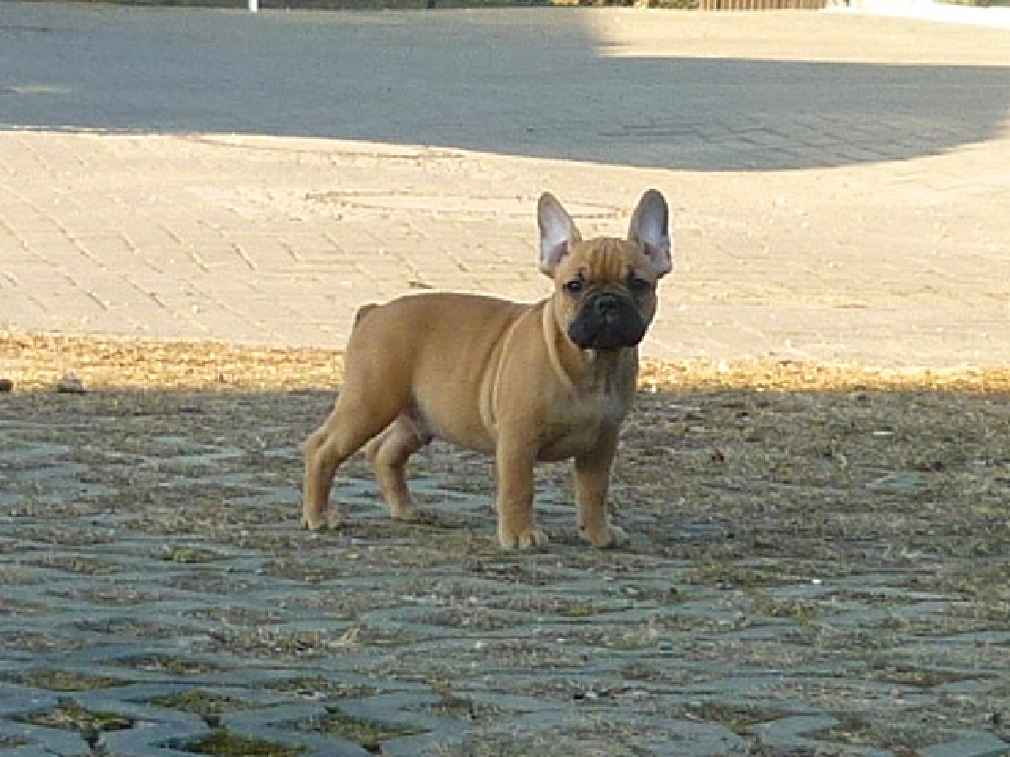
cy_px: 378
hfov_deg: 55.4
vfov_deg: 42.9
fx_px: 963
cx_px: 505
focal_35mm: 33
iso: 80
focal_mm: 5.5
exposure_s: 1/320
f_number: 2.8
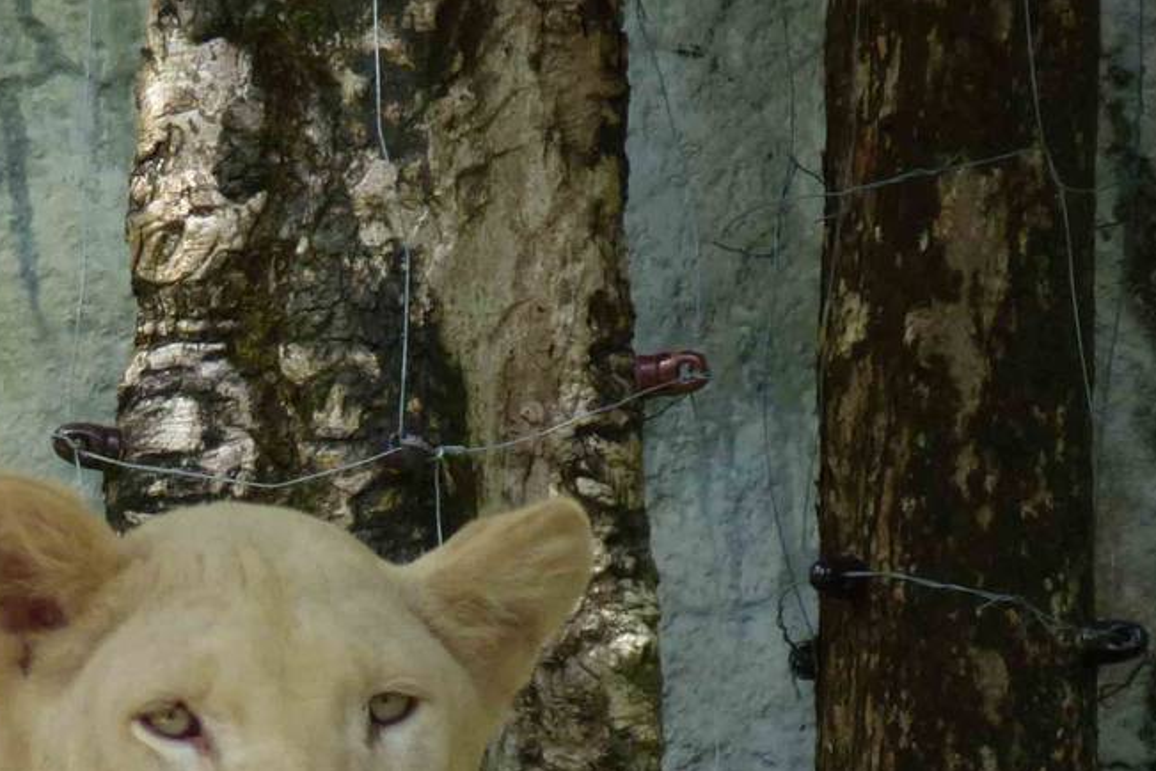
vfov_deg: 1.5
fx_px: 29155
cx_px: 401
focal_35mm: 908
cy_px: 938
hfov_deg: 2.3
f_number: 5.9
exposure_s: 1/125
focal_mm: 63.6
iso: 125
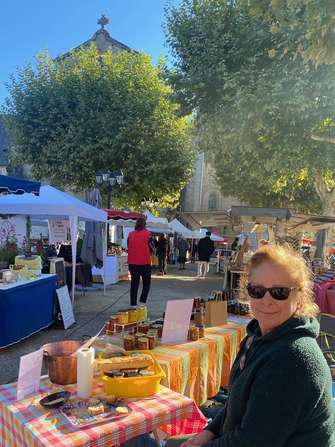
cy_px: 259
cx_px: 143
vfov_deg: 58.1
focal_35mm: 31
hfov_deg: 45.3
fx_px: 400
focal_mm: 4.25
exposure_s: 1/355
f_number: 1.8
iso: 32
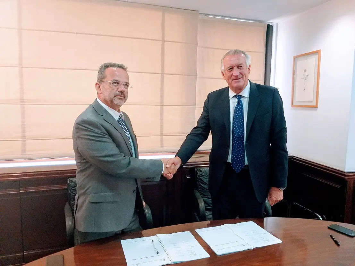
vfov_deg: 53.1
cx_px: 178
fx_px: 267
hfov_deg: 67.3
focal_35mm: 26
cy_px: 133
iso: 160
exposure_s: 1/50
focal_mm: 3.93
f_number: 1.7
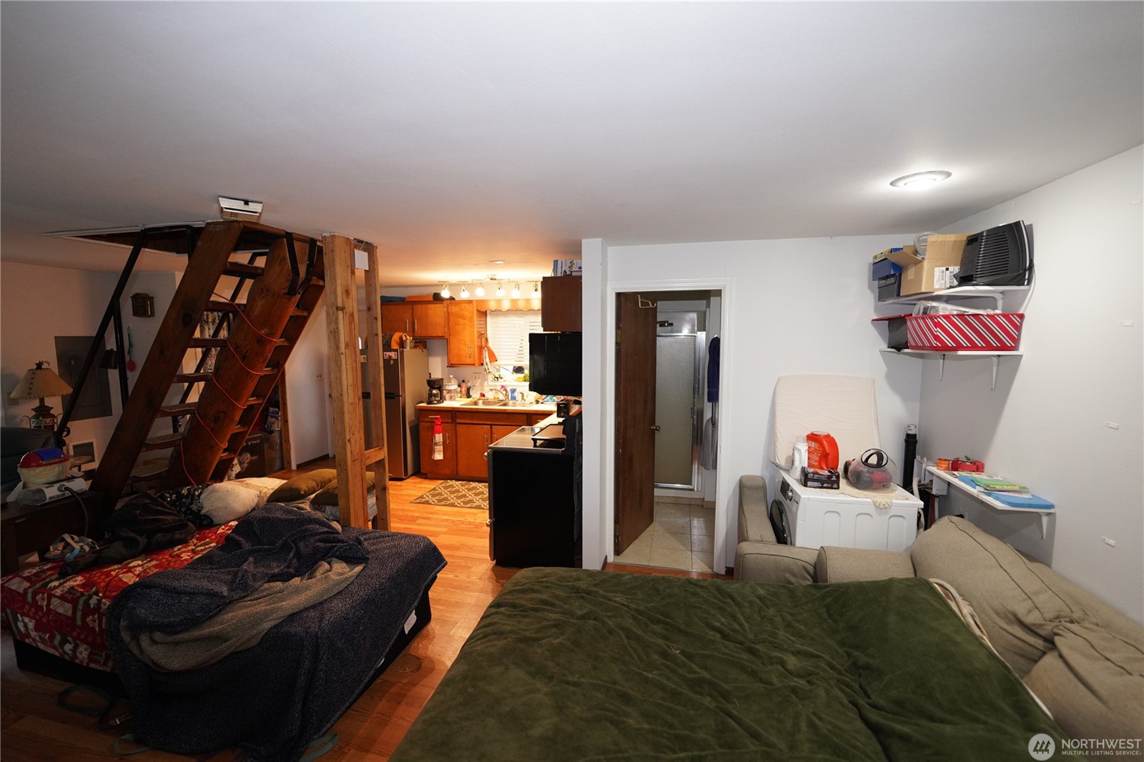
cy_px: 381
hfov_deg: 104.3
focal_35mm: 14
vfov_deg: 81.2
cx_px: 572
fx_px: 445
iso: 1600
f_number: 2.2
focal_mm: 14
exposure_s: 1/160
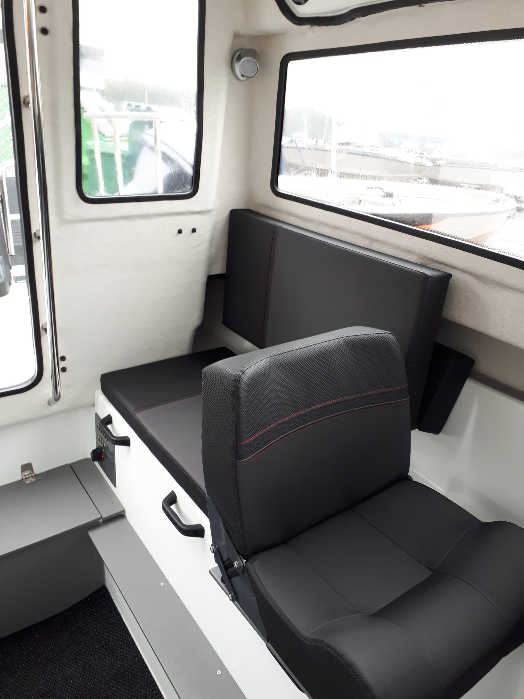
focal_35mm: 27
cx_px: 262
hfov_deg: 51.4
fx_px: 545
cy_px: 350
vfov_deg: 65.3
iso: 100
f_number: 1.9
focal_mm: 3.6
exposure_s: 1/33
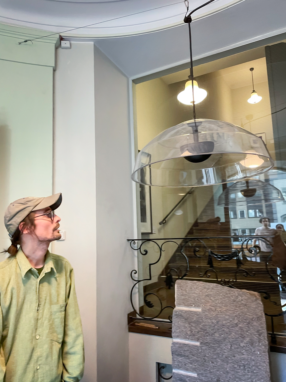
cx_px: 143
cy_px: 191
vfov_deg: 67.3
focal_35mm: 26
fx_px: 286
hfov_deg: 53.1
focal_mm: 4.2
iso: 200
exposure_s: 1/50
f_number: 1.6
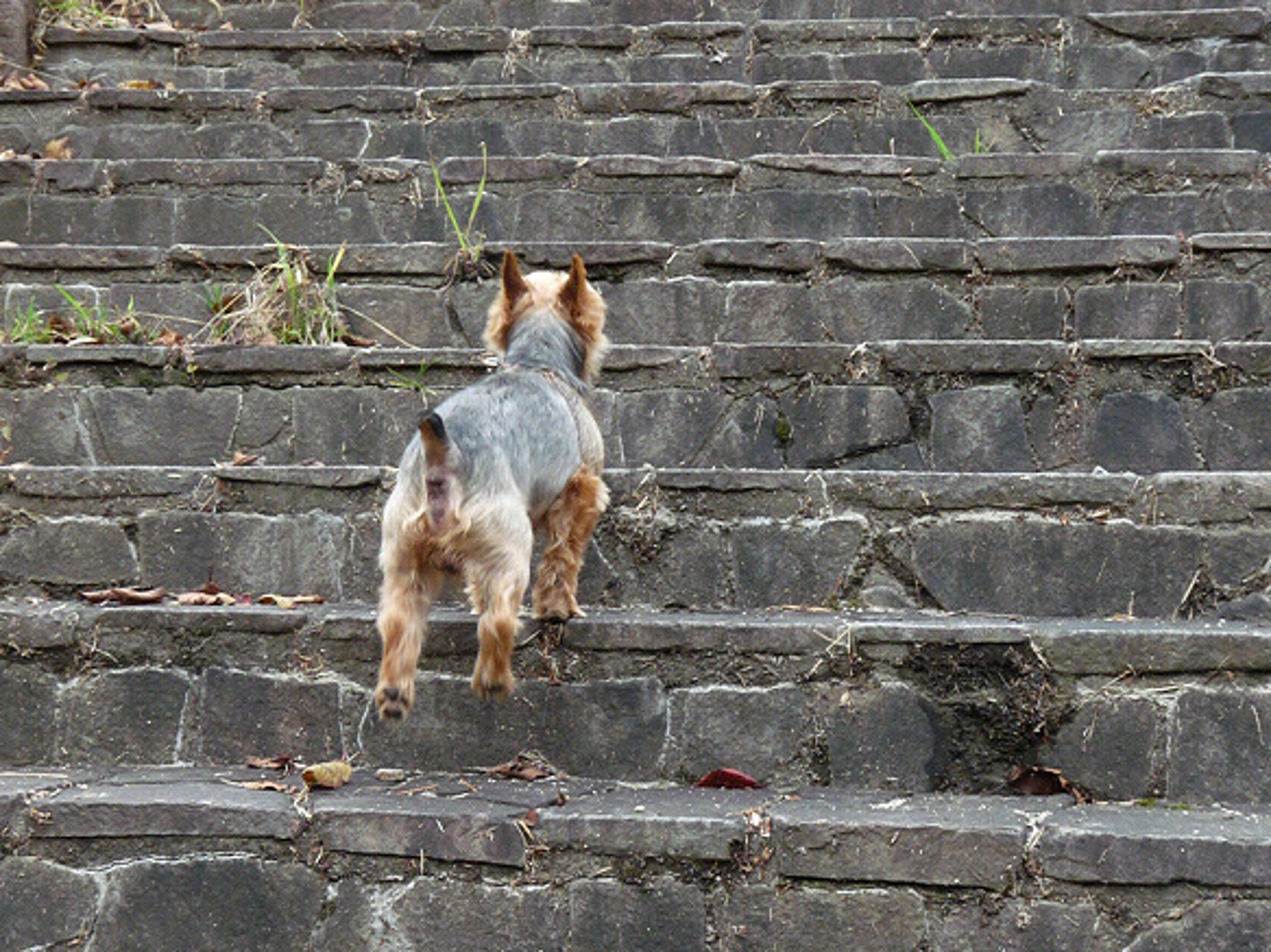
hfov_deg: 24.1
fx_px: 2973
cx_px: 636
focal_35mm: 81
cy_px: 476
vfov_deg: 18.2
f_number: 5.6
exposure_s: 1/250
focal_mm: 14.4
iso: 500
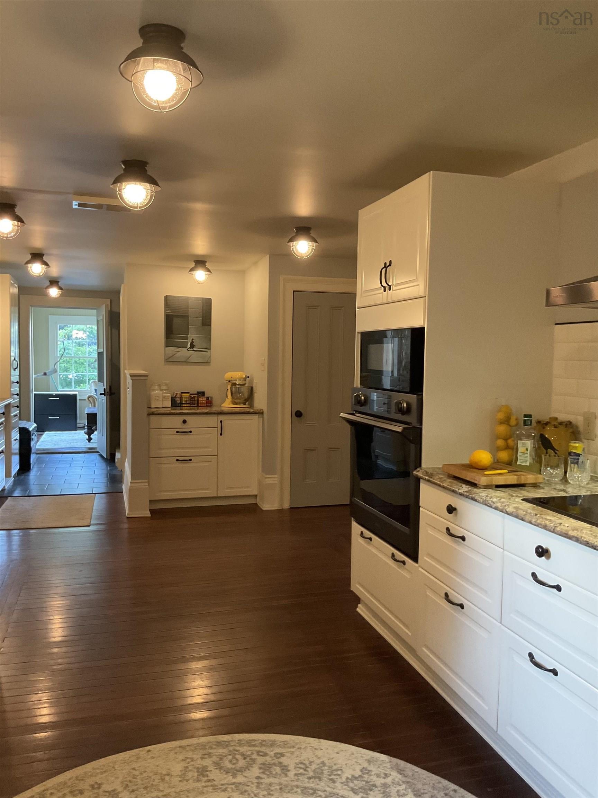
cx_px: 299
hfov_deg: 48.2
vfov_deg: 61.7
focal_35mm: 29
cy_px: 399
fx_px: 668
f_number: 1.8
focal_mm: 3
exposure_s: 1/60
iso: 200
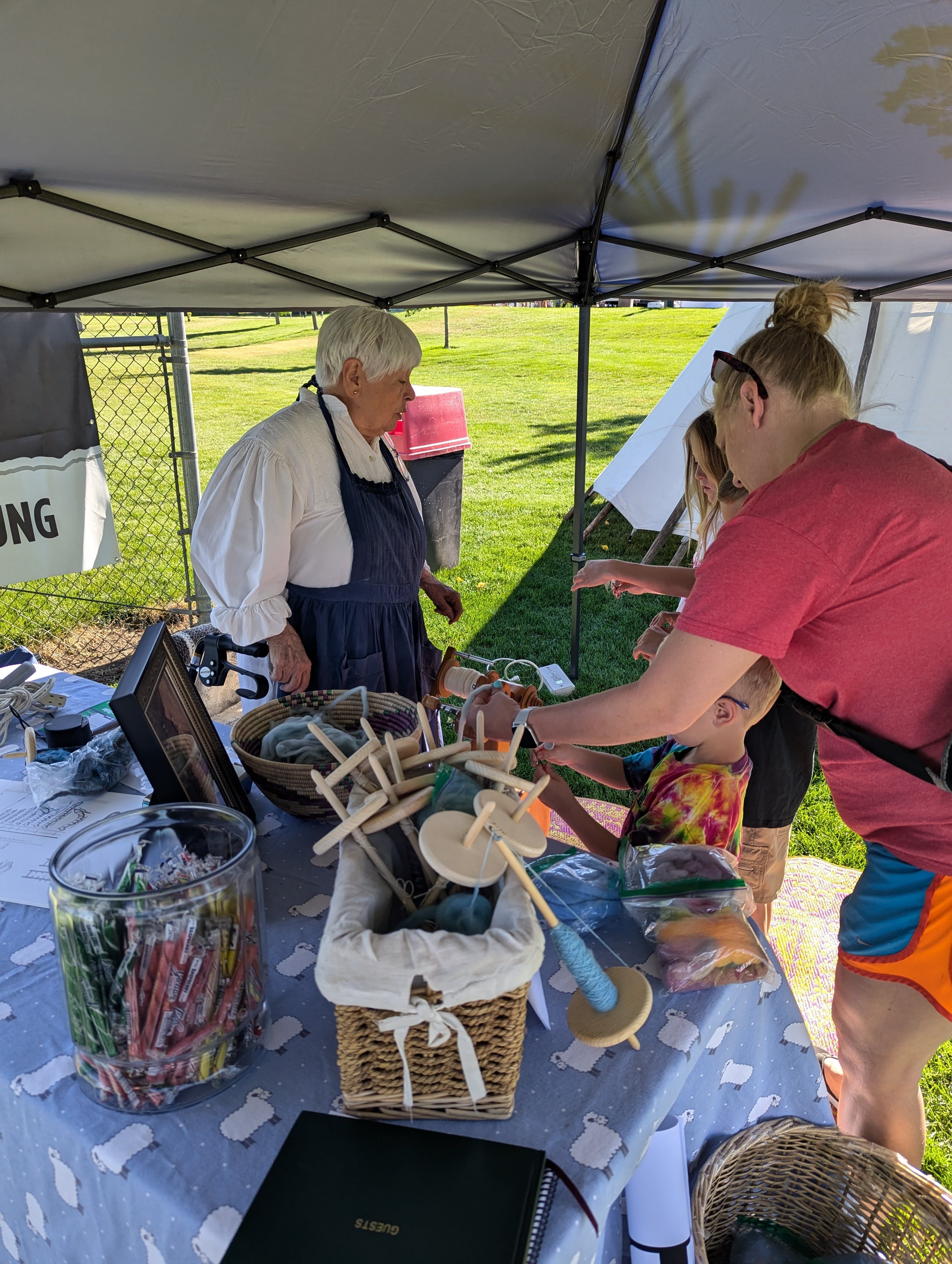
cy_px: 632
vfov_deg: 71.5
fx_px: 878
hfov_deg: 56.9
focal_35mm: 24
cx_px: 476
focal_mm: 6.81
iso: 40
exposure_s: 1/325
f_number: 1.85
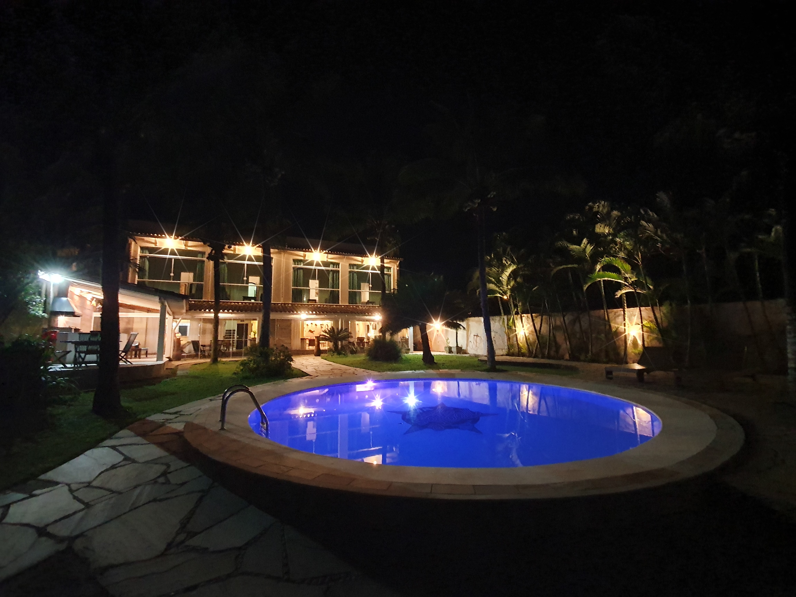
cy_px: 298
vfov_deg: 89.9
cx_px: 398
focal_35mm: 13
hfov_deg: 106.2
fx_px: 299
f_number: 2.2
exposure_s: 1/7
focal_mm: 1.8
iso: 1000
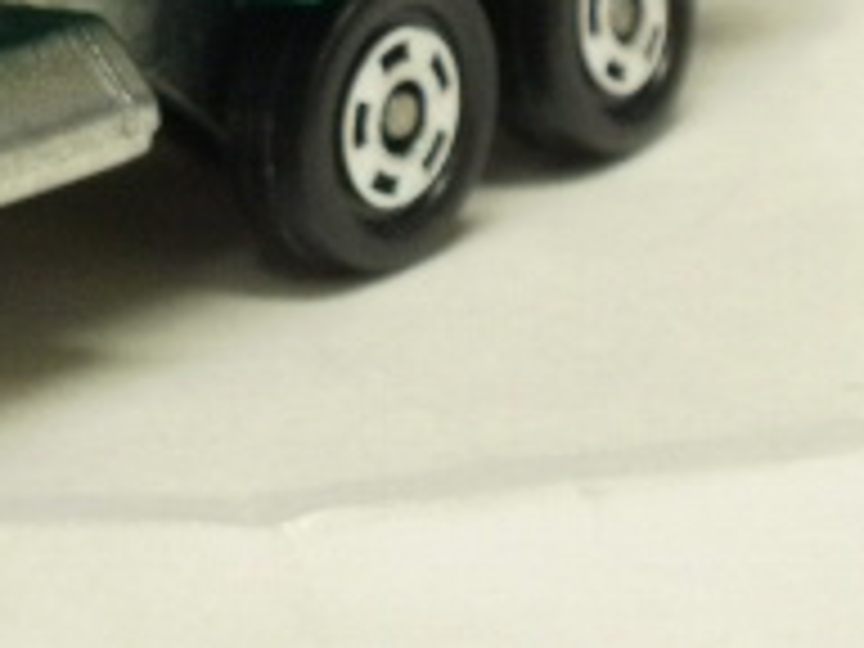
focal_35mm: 147
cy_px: -270
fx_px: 3669
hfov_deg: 13.1
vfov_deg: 9.8
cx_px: -184
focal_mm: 7.7
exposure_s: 1/6
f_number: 4
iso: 125
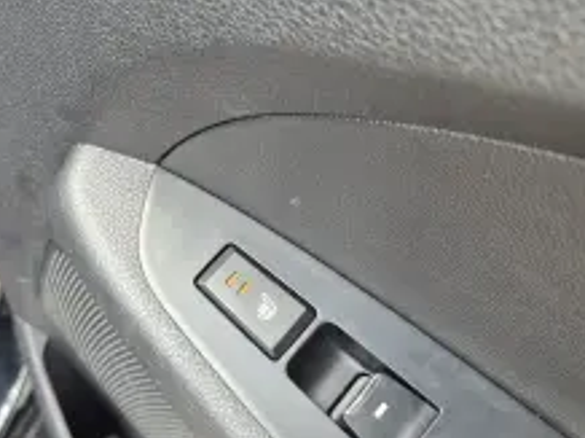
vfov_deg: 37.6
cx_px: 182
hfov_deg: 48.0
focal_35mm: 38
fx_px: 641
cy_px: 204
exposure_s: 1/100
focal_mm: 5.4
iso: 125
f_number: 1.8
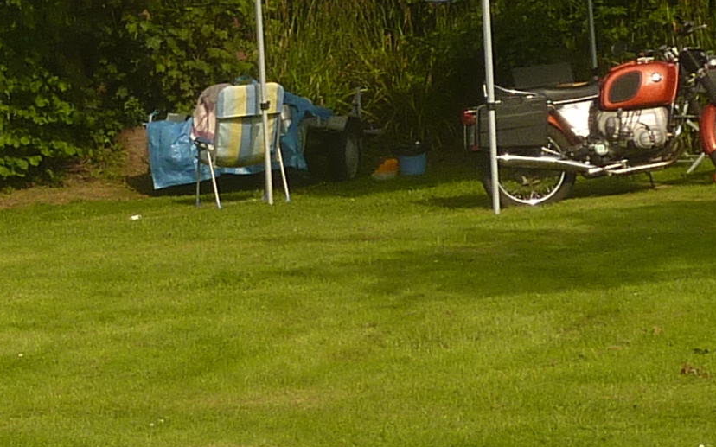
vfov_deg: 6.6
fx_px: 3902
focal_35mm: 200
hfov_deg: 10.4
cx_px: -35
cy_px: 131
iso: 80
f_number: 4
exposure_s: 1/500
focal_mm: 6.9
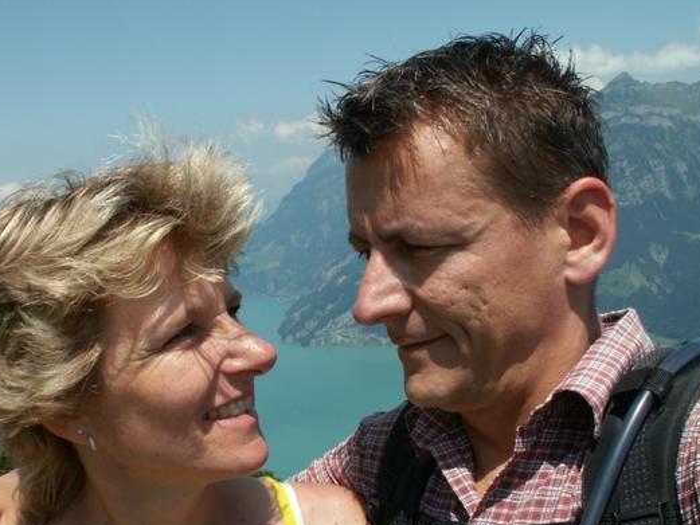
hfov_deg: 43.7
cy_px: 317
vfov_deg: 33.5
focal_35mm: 43
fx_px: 870
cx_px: 301
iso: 50
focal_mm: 5.86
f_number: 7.1
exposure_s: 1/250
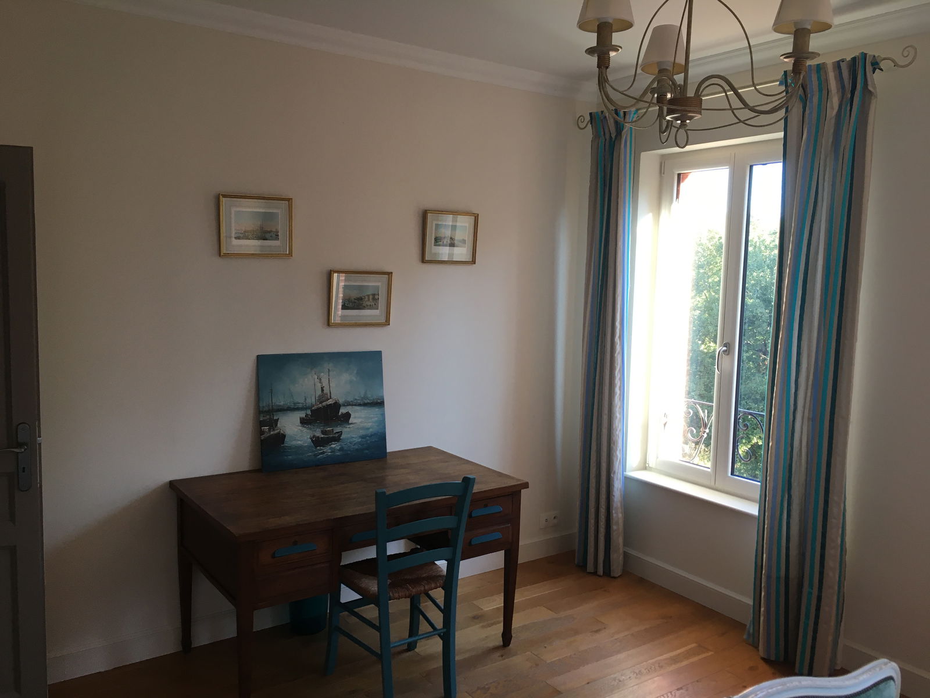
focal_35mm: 29
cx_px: 465
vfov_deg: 48.2
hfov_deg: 61.7
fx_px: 779
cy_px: 349
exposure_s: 1/33
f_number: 2.2
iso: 32
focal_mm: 4.15
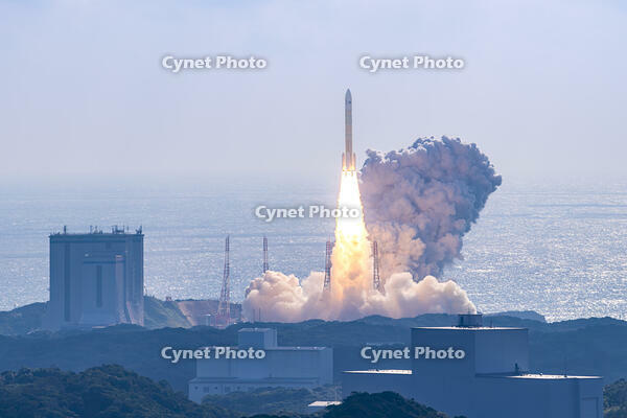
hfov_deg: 10.3
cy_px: 209
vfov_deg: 6.9
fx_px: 3483
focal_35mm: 200
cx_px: 314
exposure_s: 1/2000
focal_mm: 200
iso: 100
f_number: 9
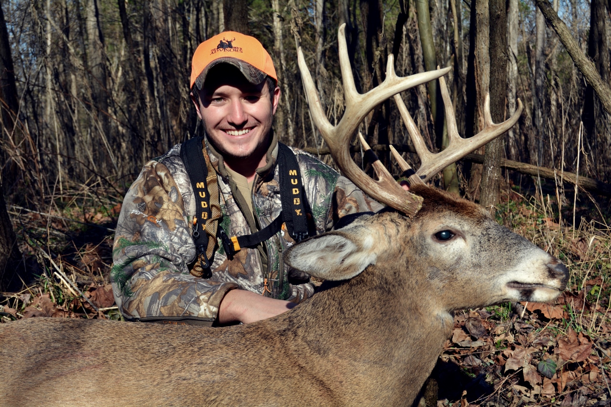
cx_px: 306
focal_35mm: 57
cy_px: 204
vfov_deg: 23.8
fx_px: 967
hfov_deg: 35.1
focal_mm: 38
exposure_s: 1/160
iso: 100
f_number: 8
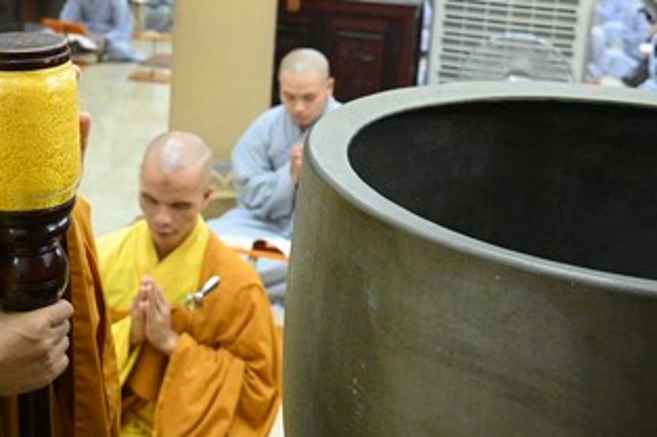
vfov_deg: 21.5
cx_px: 269
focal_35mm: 62
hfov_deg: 32.3
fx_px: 1131
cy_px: 63
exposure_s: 1/200
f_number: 4.5
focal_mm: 30
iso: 16000
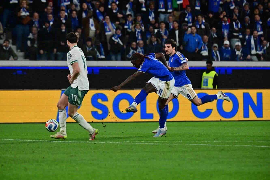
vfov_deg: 3.8
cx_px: 137
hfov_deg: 5.6
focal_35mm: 366
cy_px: 90
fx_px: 2744
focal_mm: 360
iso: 4000
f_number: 6.3
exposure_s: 1/1250
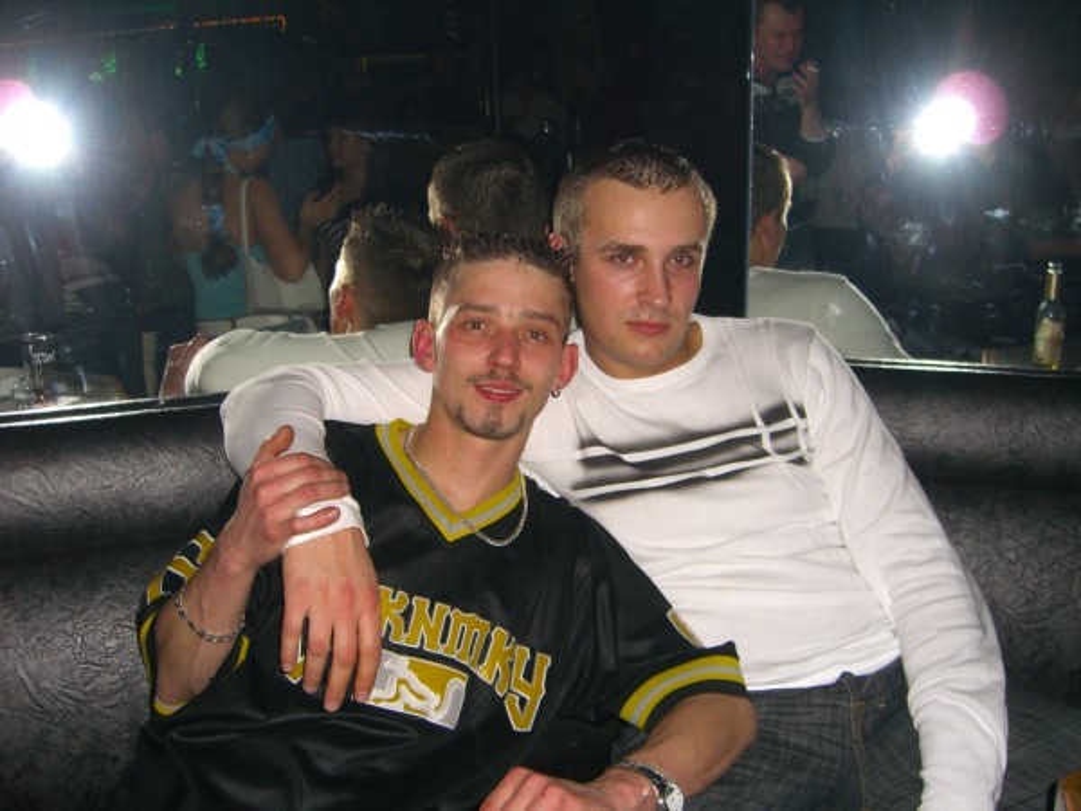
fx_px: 1187
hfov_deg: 49.0
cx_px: 540
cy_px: 406
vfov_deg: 37.7
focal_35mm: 38
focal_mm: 7.9
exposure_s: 1/60
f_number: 2.8
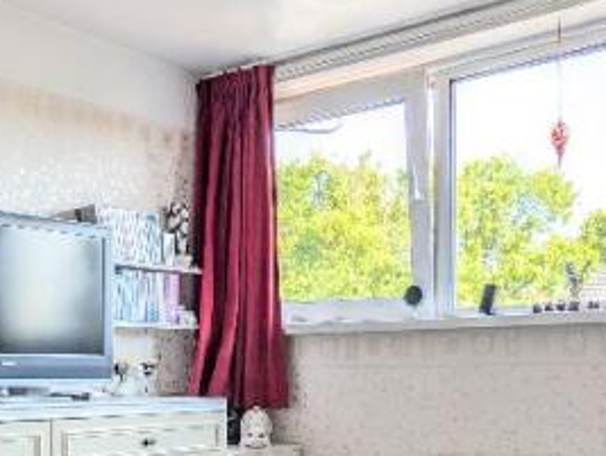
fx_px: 806
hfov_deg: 41.2
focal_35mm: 46
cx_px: 293
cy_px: 360
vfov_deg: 30.9
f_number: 1.7
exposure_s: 1/383
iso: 61
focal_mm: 2.02
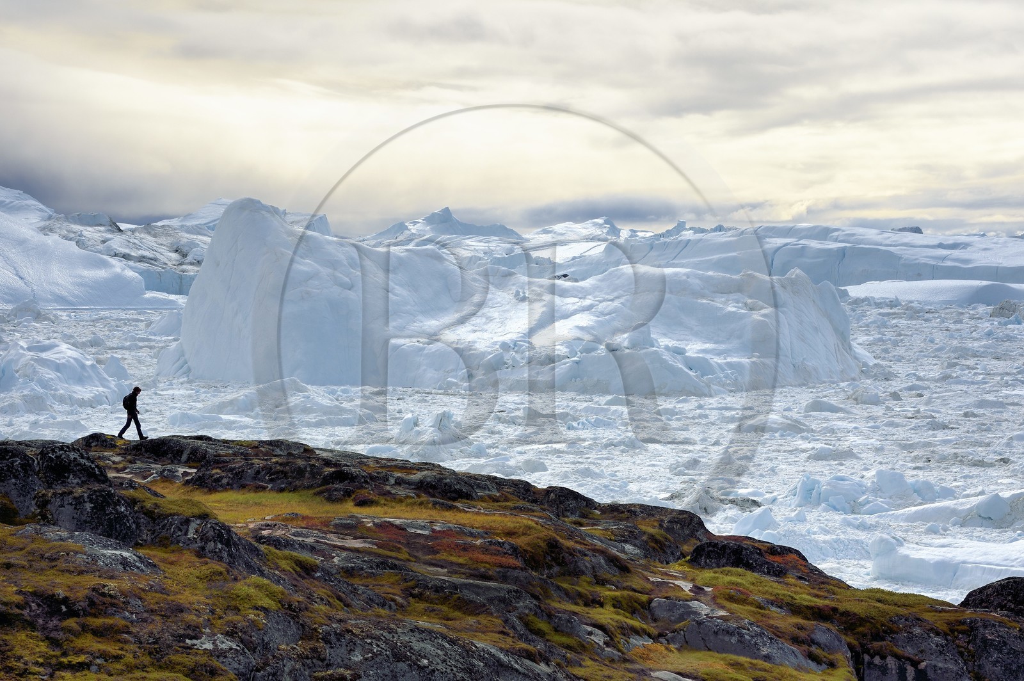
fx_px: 3410
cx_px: 512
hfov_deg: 17.1
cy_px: 340
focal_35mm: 120
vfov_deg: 11.4
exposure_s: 1/400
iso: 200
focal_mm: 120
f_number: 11
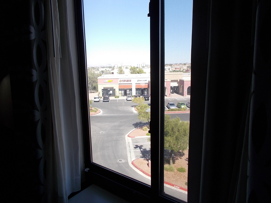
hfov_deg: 67.3
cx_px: 136
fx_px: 204
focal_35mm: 26
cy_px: 102
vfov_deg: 53.1
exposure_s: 1/320
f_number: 3.2
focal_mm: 4.6
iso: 80
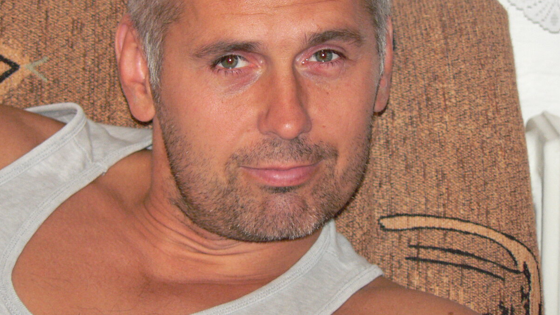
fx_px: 4499
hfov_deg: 7.1
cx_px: 280
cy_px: 112
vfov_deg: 4.0
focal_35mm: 303
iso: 250
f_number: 3.3
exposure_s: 1/30
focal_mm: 46.2
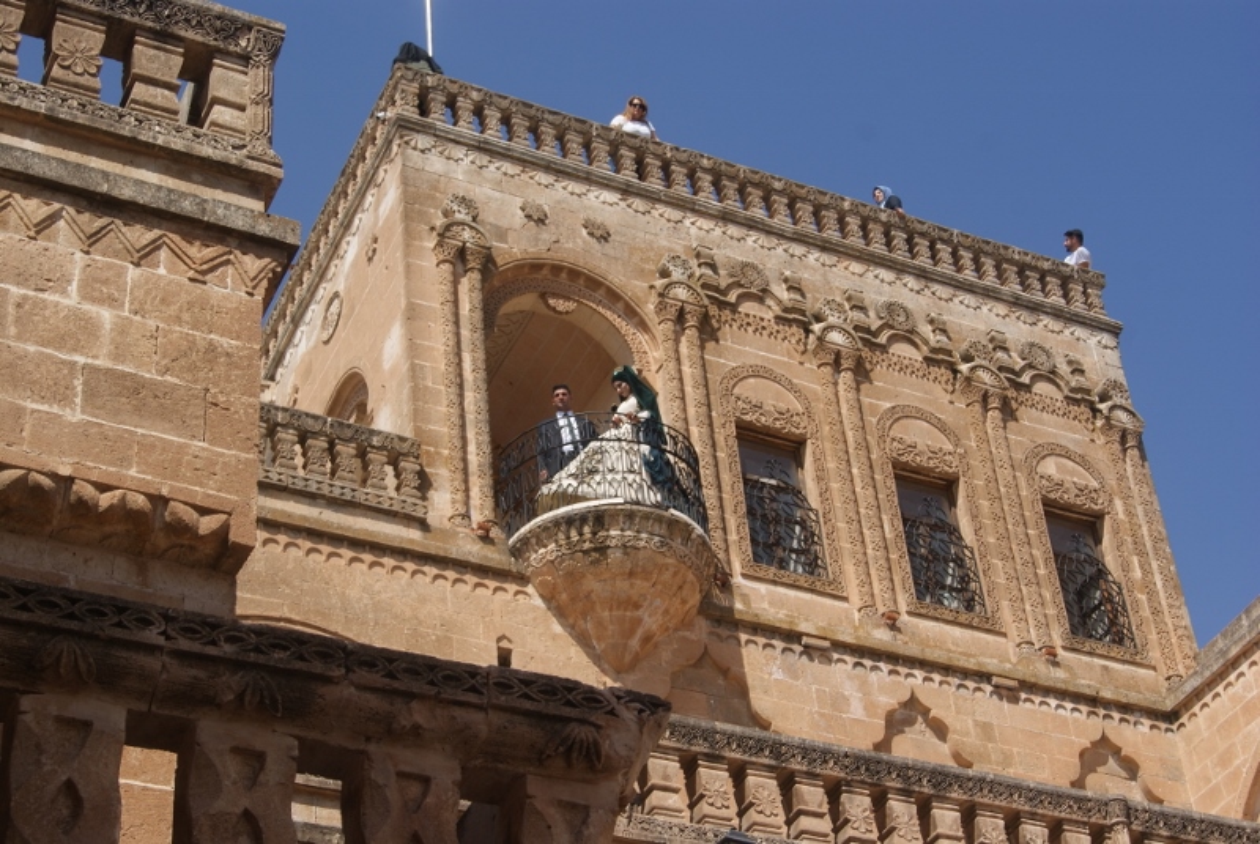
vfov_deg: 20.2
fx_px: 2366
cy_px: 422
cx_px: 630
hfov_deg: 29.8
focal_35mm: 68
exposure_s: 1/250
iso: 100
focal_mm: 45
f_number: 9
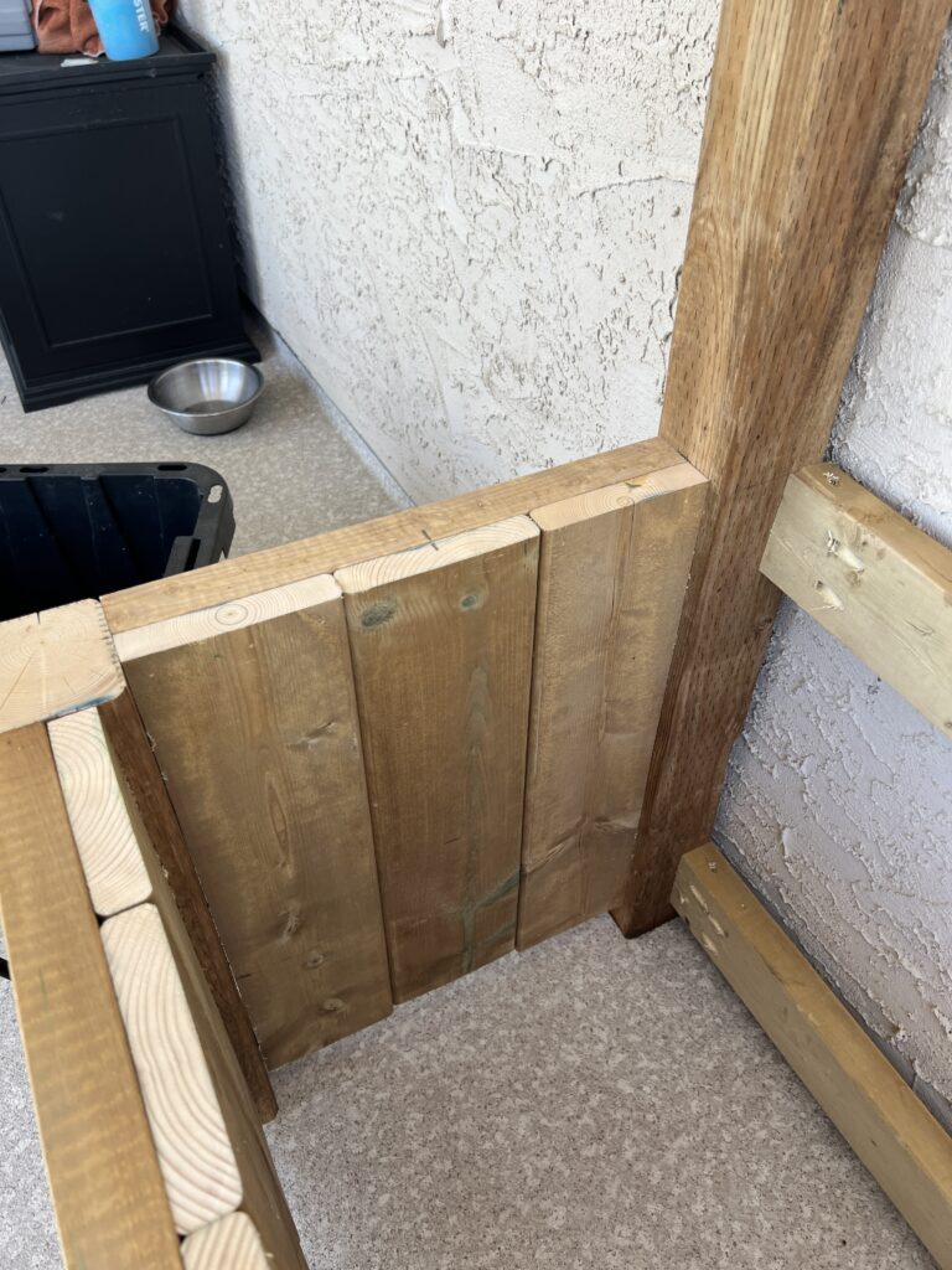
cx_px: 476
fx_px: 953
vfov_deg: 67.3
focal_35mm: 26
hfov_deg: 53.1
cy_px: 635
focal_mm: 5.7
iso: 32
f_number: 1.5
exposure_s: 1/136
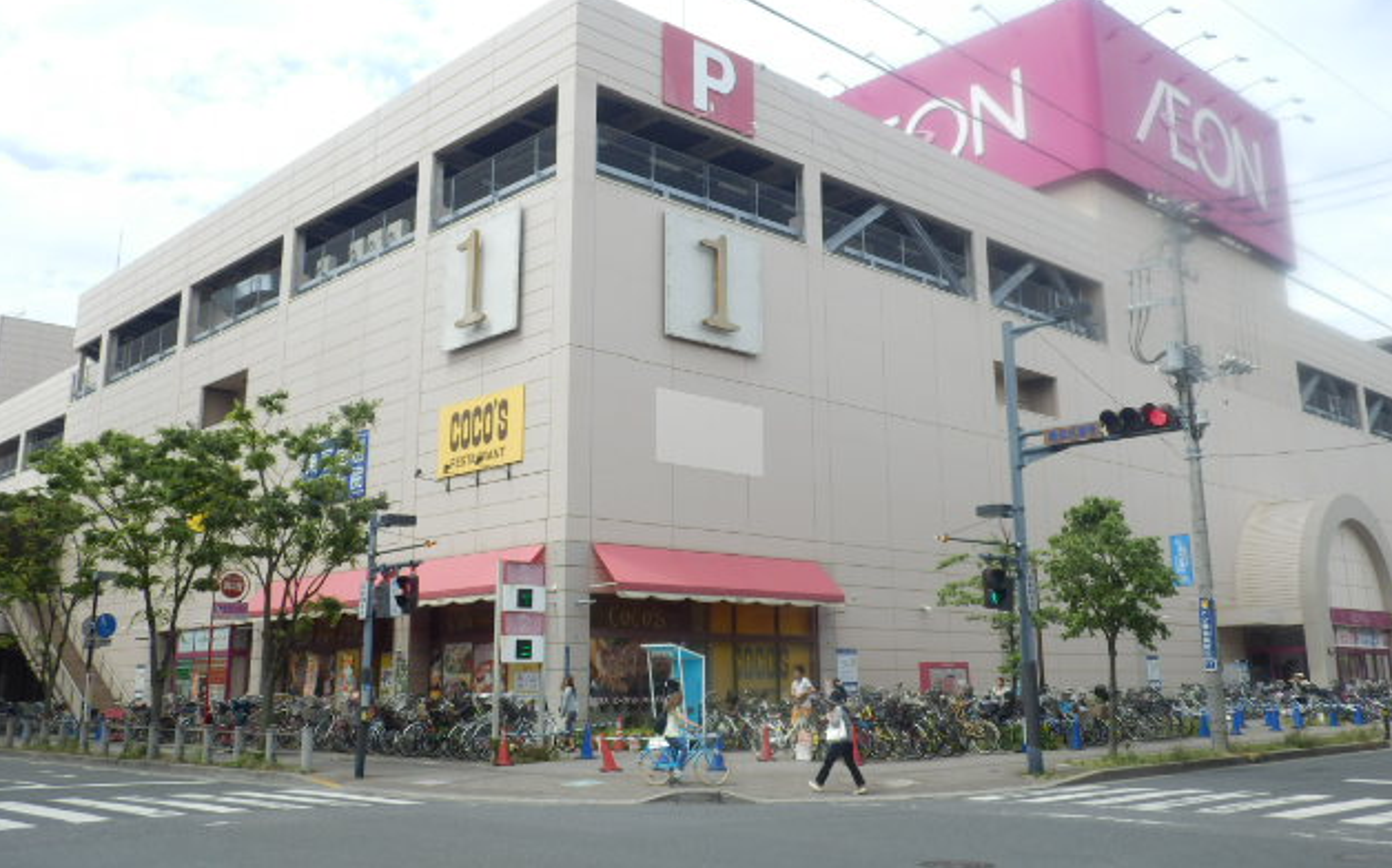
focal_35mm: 40
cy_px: 359
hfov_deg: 49.3
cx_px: 703
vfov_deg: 31.9
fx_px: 1517
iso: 80
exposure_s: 1/640
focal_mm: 6.6
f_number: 3.9
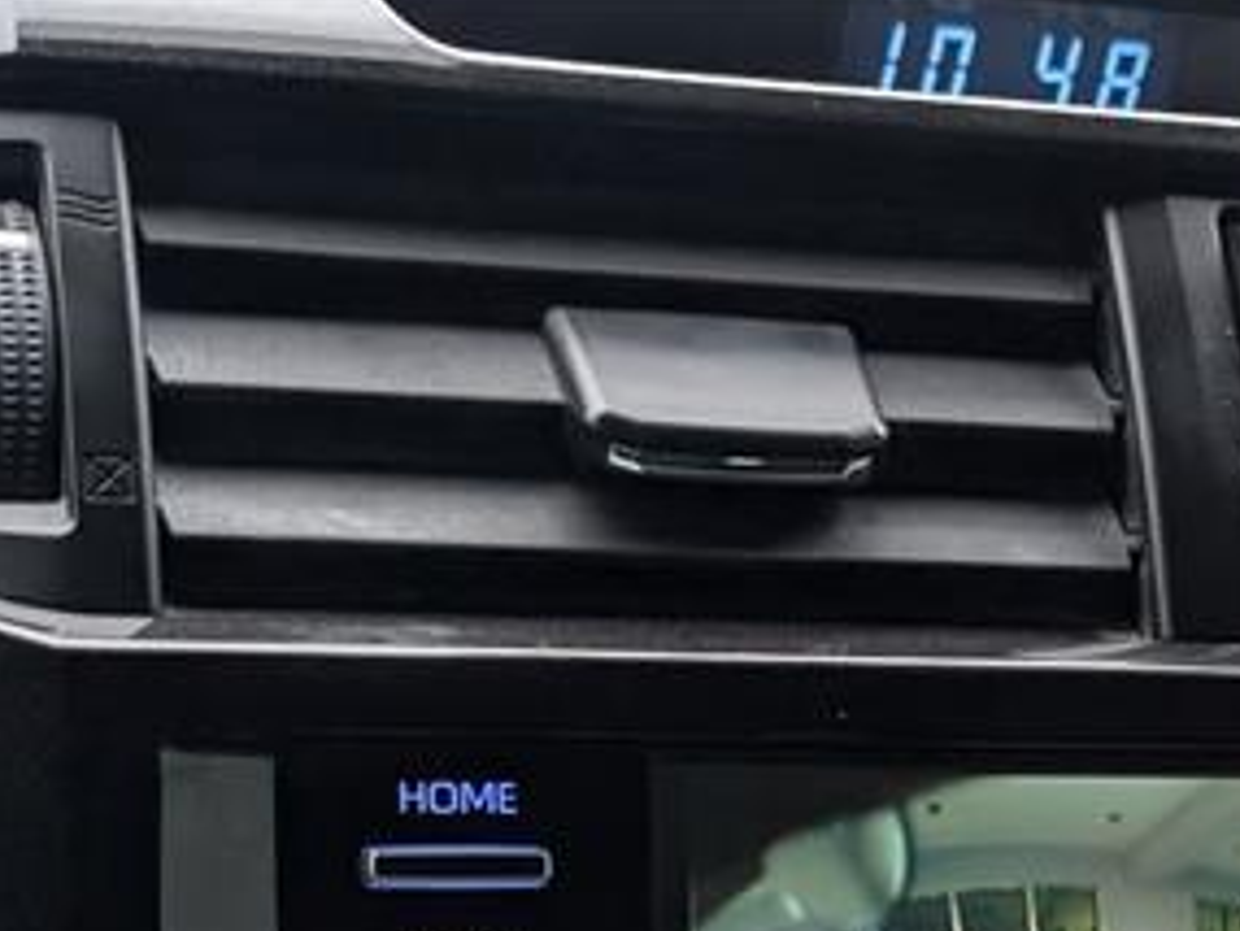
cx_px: 1231
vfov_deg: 13.2
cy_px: 1031
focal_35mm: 110
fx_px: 3942
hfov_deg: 17.5
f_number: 1.68
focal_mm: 6.9
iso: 704
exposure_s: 1/101
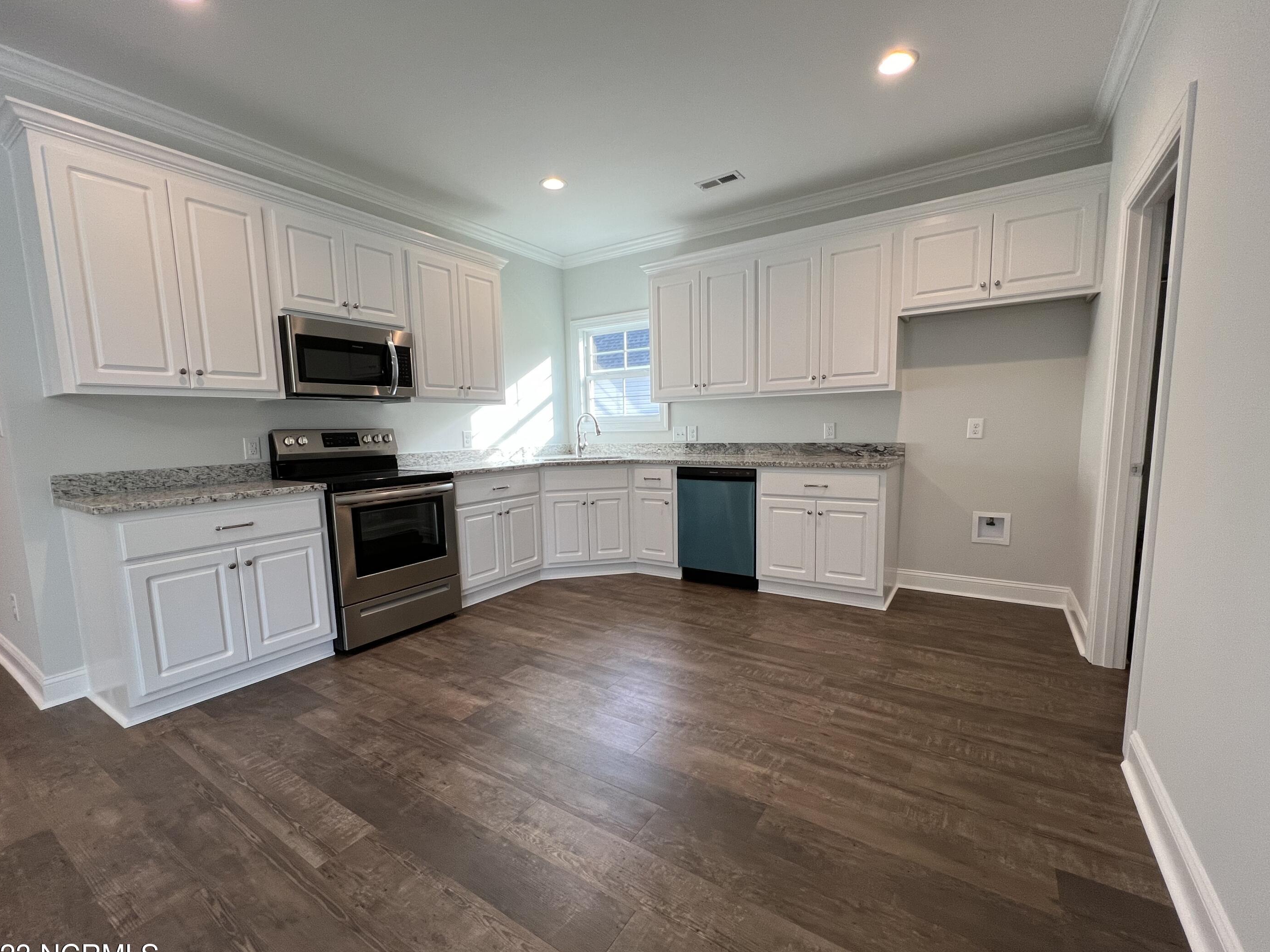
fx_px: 514
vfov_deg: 85.6
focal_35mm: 14
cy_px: 489
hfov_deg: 102.1
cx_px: 628
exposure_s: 1/120
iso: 125
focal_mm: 1.57
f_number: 1.8
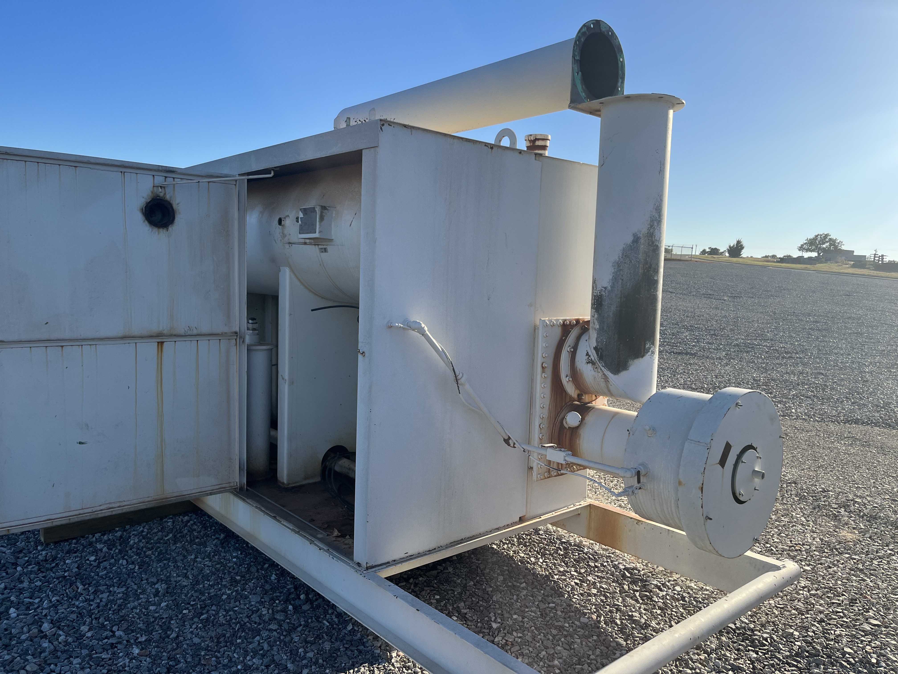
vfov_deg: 53.1
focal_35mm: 26
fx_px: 674
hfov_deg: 67.3
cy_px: 337
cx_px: 449
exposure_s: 1/2268
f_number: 1.6
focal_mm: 5.1
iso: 50
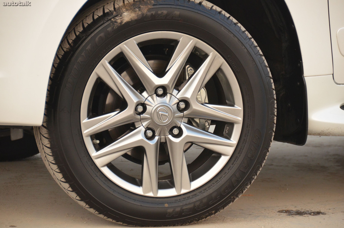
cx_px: 172
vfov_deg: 7.0
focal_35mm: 195
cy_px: 114
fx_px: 1860
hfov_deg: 10.6
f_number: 5.6
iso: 1600
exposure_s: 1/500
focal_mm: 130
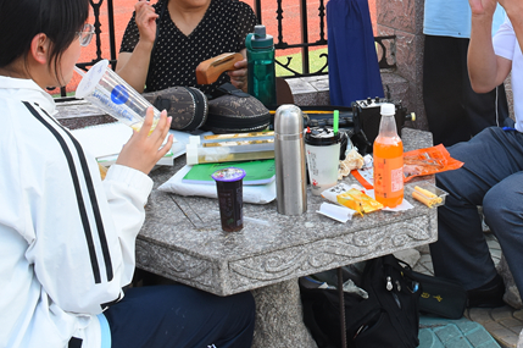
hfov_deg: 30.9
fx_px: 914
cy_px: -46
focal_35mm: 63
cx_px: 438
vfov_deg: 20.4
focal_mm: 18
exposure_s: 1/250
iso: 500
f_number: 8
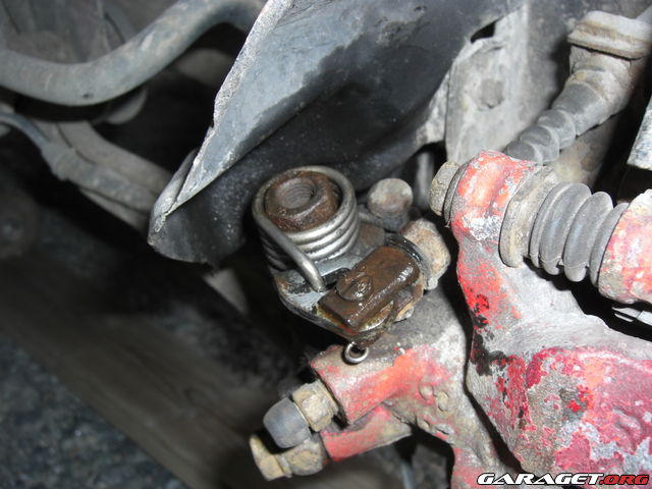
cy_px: 244
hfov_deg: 49.0
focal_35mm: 38
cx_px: 326
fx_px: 716
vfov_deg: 37.7
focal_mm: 7.9
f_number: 4
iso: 80
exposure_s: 1/60
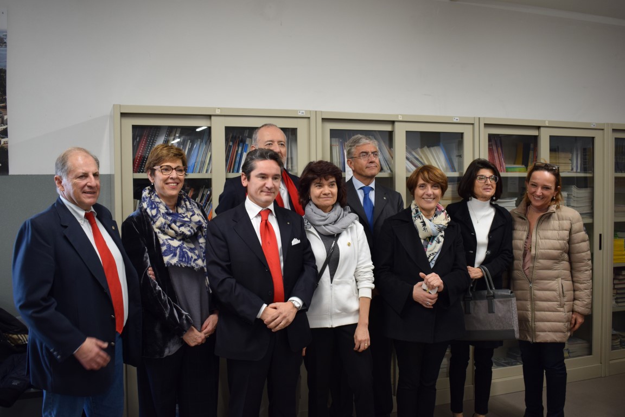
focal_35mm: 34
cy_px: 208
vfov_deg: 38.4
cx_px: 312
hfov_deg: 55.1
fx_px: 599
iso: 640
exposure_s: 1/60
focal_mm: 23
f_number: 4
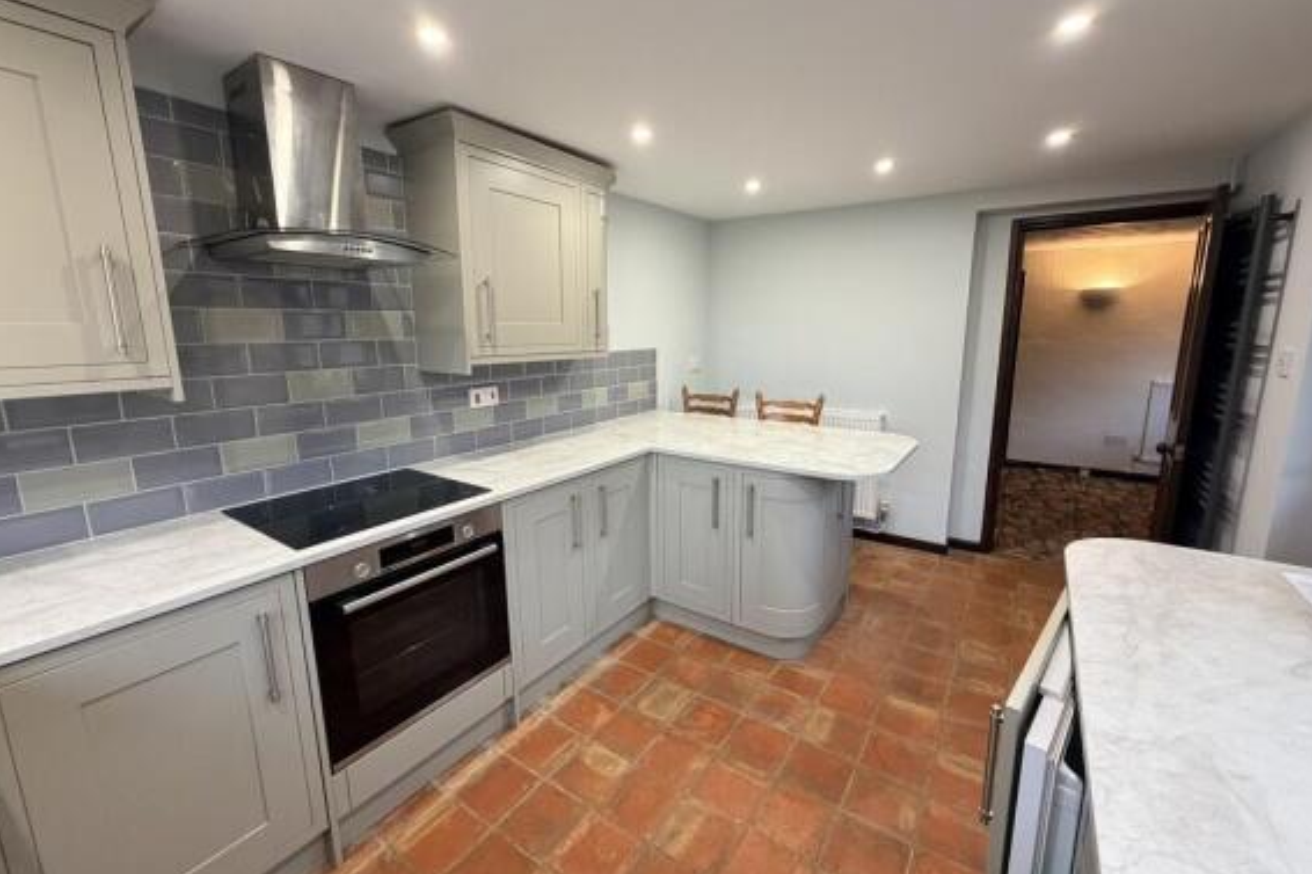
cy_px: 423
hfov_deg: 100.4
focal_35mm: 15
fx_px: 546
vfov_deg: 77.3
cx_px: 664
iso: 320
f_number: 2.2
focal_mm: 2.22
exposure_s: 1/117
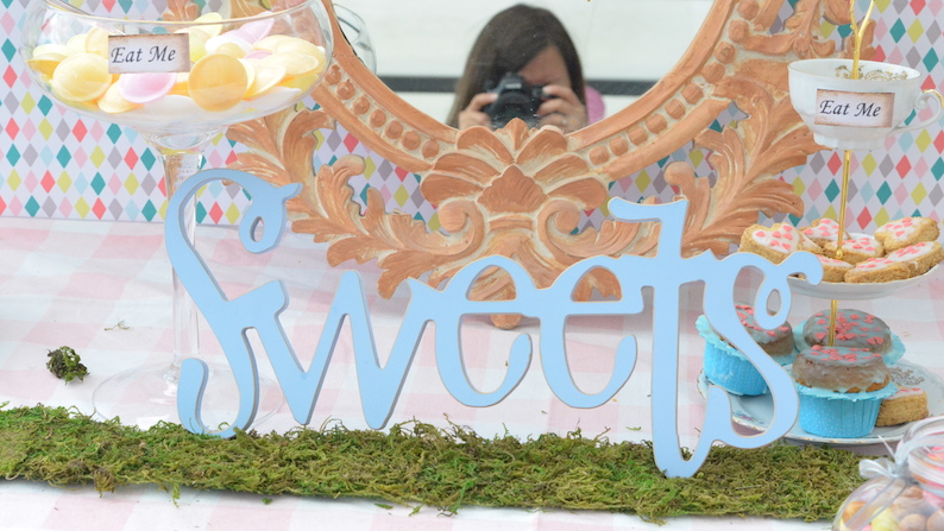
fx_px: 1978
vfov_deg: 15.3
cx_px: 470
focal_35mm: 79
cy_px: 308
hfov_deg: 26.8
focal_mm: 50
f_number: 7.1
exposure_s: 1/1250
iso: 3200
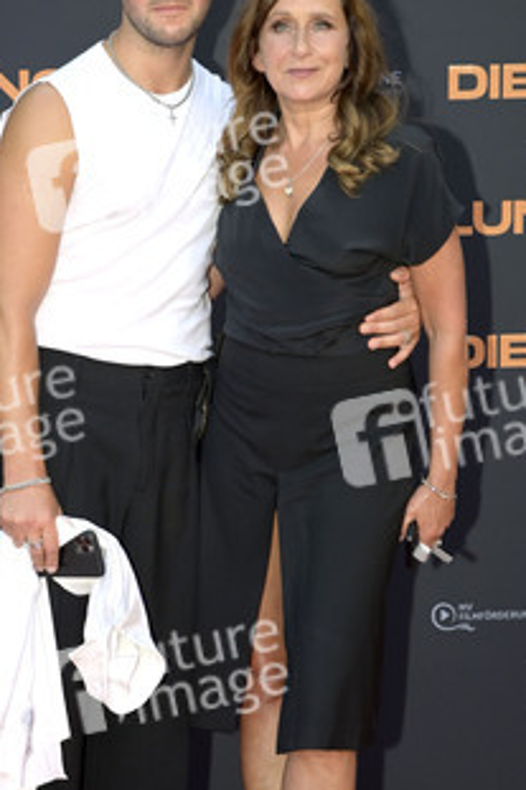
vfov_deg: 16.3
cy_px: 300
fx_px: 2764
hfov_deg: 10.9
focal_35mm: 126
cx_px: 231
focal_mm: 98
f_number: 8
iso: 640
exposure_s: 1/200
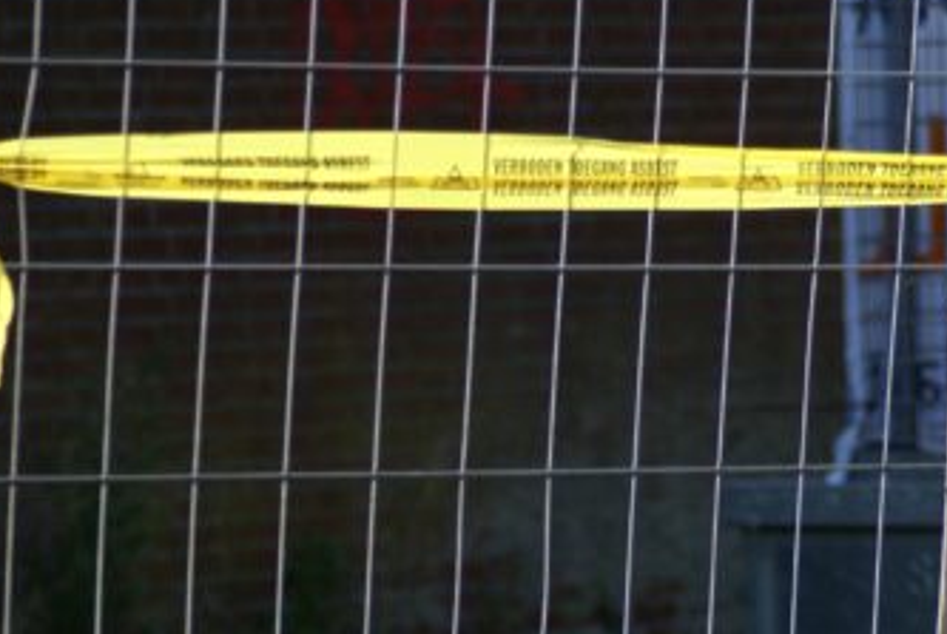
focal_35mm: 365
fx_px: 9611
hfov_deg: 5.6
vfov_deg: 3.8
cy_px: 529
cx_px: 677
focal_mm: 135
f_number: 5
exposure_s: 1/320
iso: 100
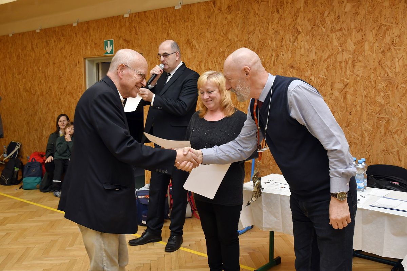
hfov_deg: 51.3
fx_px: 424
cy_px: 136
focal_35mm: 38
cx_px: 204
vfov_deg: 35.5
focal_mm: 25
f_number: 6.3
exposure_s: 1/100
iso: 1000
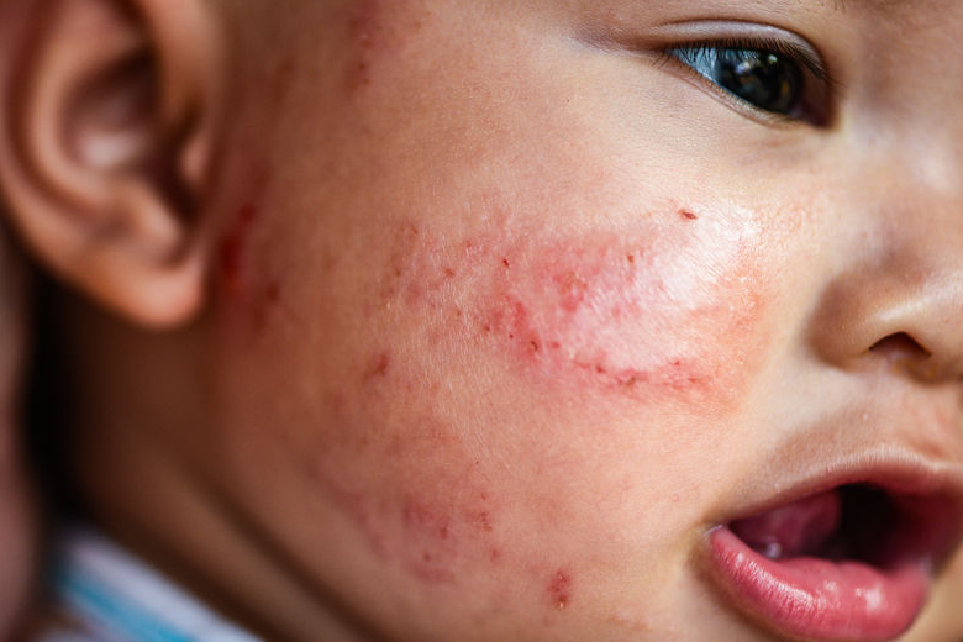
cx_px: 501
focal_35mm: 114
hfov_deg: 17.9
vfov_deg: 12.0
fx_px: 3049
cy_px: 308
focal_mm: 105
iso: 1000
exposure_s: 1/640
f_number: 3.3
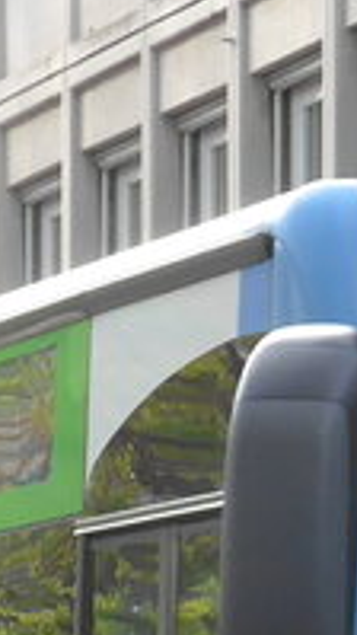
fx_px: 8848
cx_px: 873
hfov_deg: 2.3
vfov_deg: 4.1
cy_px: 747
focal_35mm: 526
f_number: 4.4
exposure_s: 1/160
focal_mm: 16
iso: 200
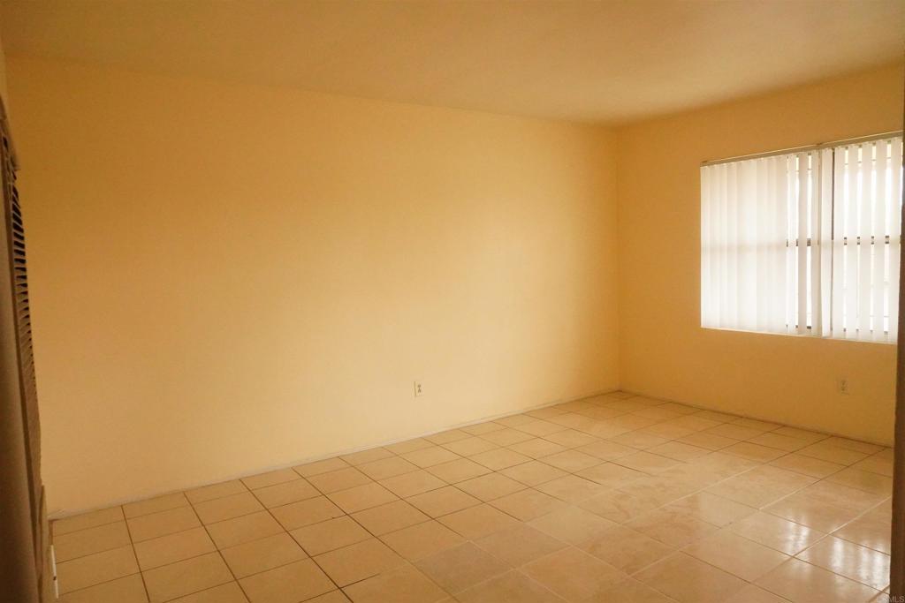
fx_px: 603
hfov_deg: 73.7
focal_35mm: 24
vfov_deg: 53.1
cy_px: 302
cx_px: 452
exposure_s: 1/250
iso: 6400
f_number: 8
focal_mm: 16
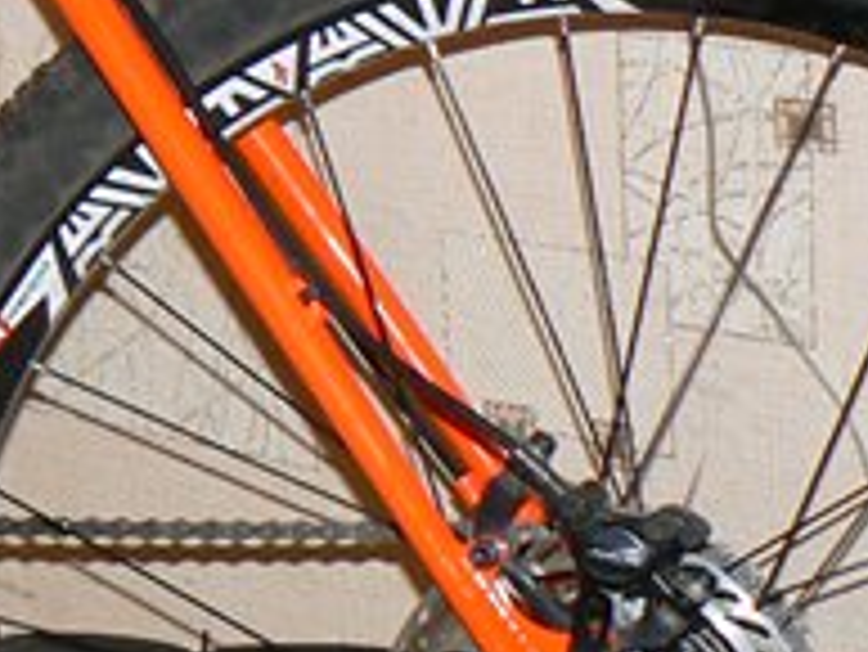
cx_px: -463
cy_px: 148
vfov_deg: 9.9
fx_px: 3739
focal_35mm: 149
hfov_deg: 12.5
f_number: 2.8
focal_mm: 6
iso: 100
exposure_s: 1/30
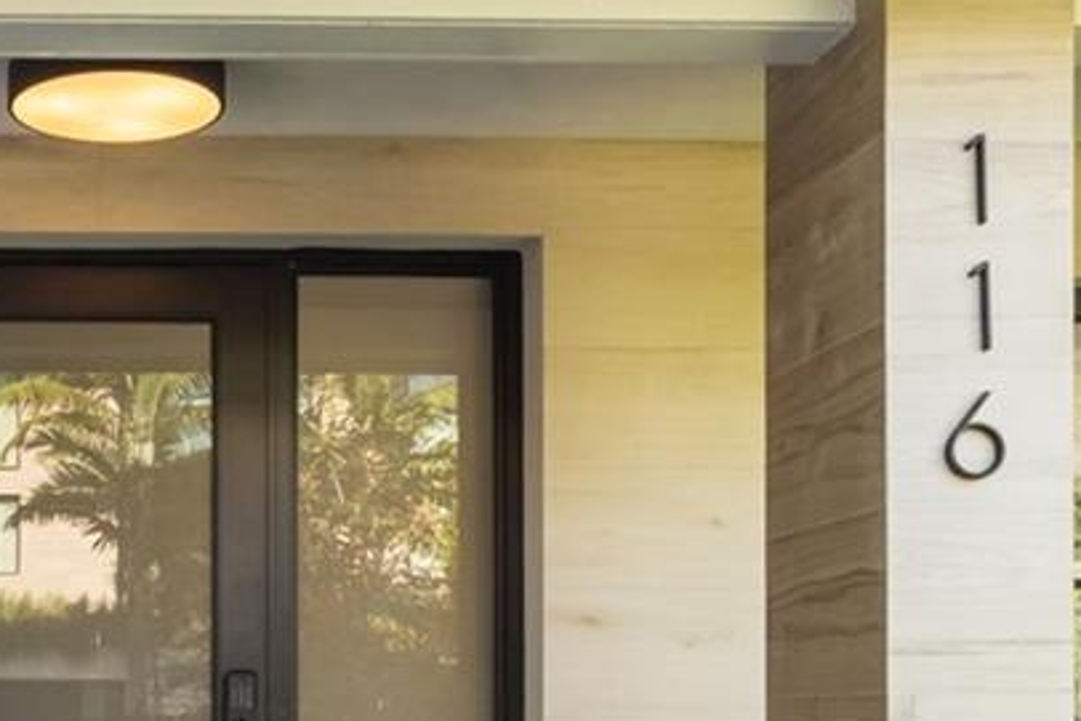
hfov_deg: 30.2
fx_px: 1892
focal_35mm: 63
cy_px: 729
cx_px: 69
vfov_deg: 20.8
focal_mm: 16
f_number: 16
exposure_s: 1/15
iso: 250
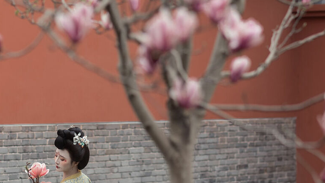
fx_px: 1577
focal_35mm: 183
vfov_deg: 6.6
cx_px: 147
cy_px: 70
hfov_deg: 11.8
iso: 100
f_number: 2
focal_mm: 85
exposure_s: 1/800
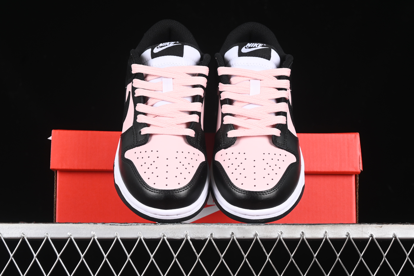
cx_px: 207
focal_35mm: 75
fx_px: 862
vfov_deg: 18.2
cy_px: 138
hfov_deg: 27.0
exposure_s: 1/60
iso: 160
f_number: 6.3
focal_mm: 50
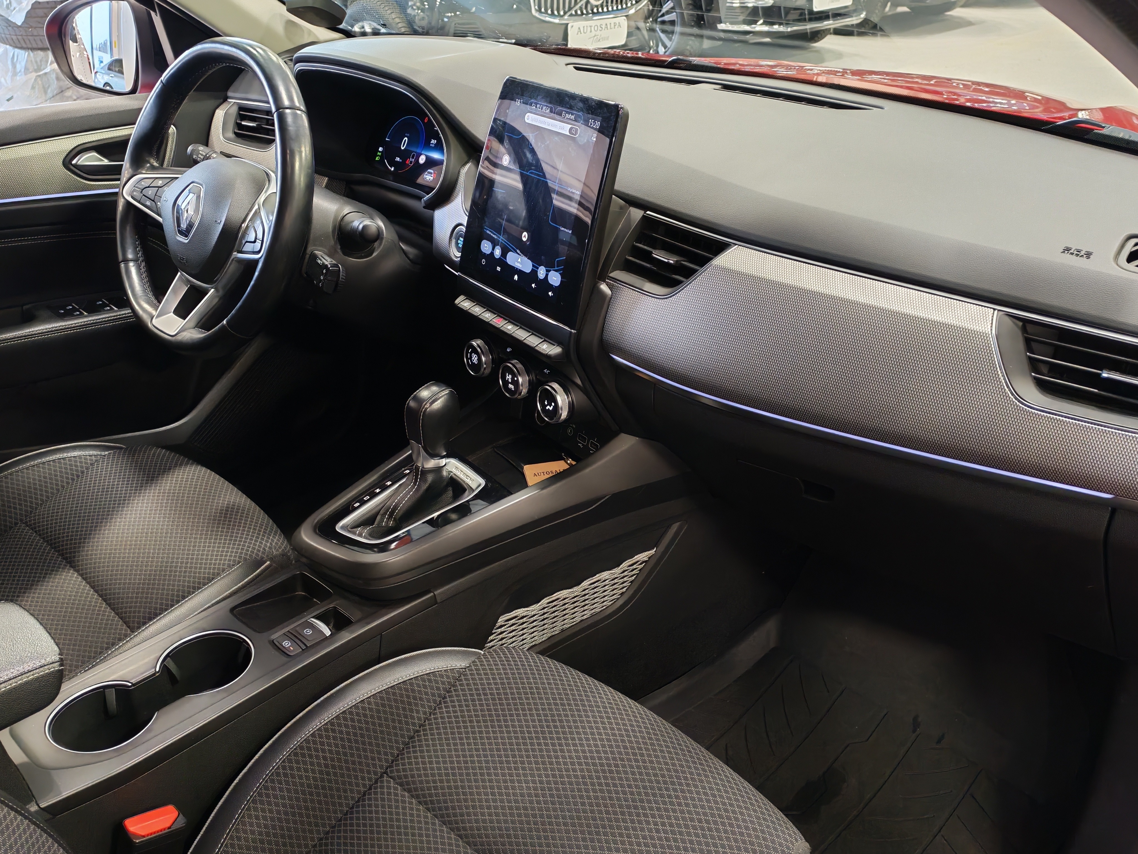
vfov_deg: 44.2
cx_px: 569
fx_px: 1052
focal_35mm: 32
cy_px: 427
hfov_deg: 56.8
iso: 640
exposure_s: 1/50
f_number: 1.9
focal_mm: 6.12
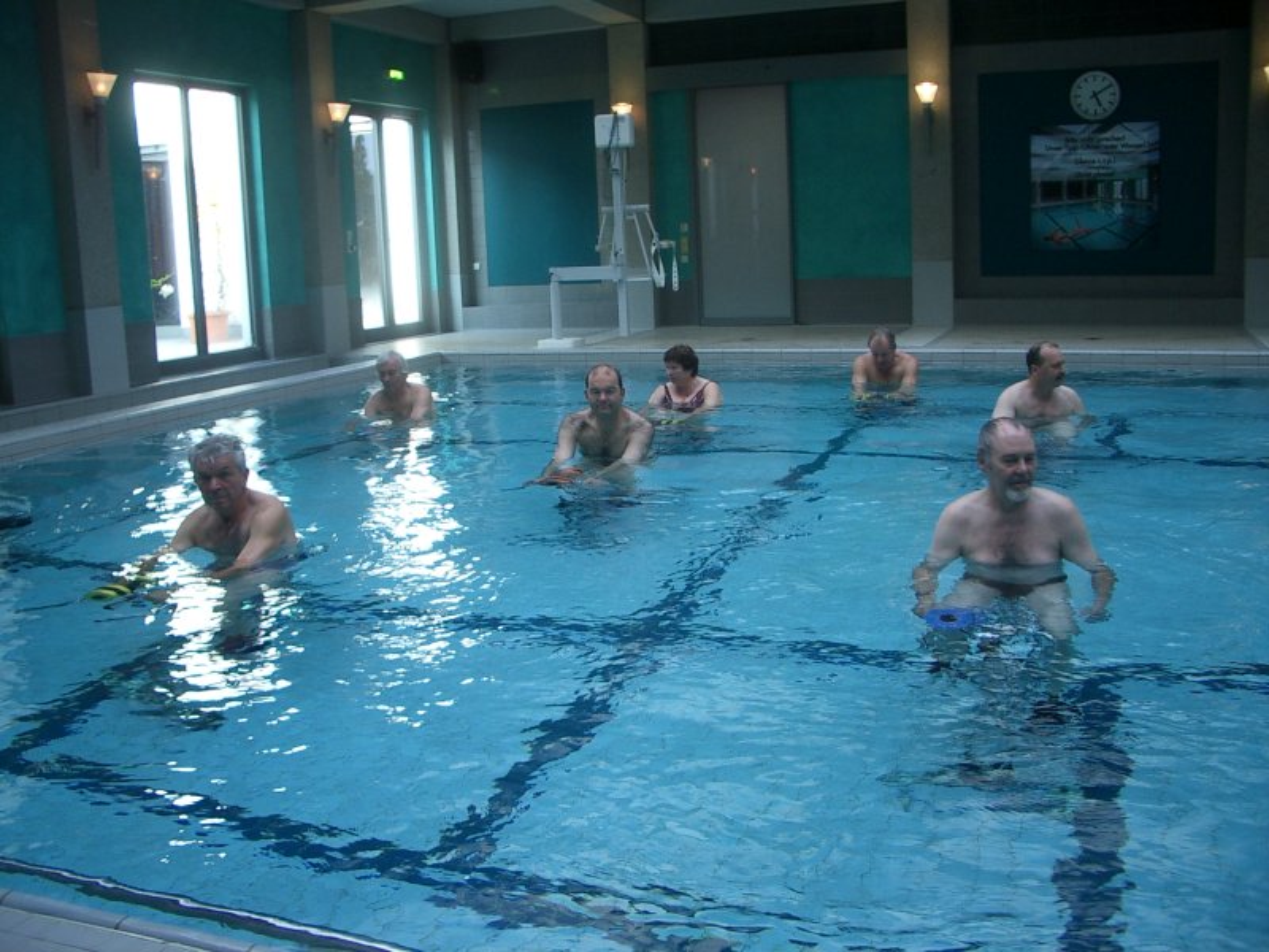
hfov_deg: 52.6
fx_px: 1283
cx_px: 634
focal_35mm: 35
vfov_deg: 40.7
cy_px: 476
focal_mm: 5.8
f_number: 2.6
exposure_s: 1/50
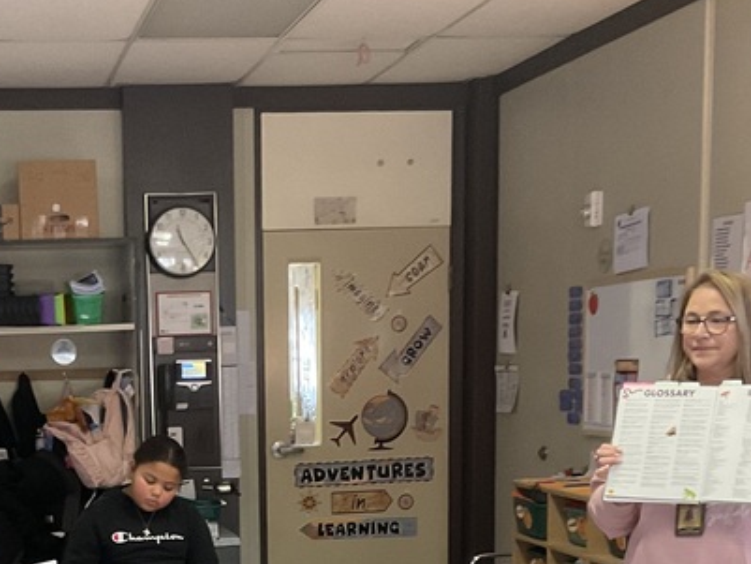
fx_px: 1606
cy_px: 616
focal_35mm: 74
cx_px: 152
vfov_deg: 19.1
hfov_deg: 25.9
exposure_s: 1/60
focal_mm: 3
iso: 250
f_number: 1.8
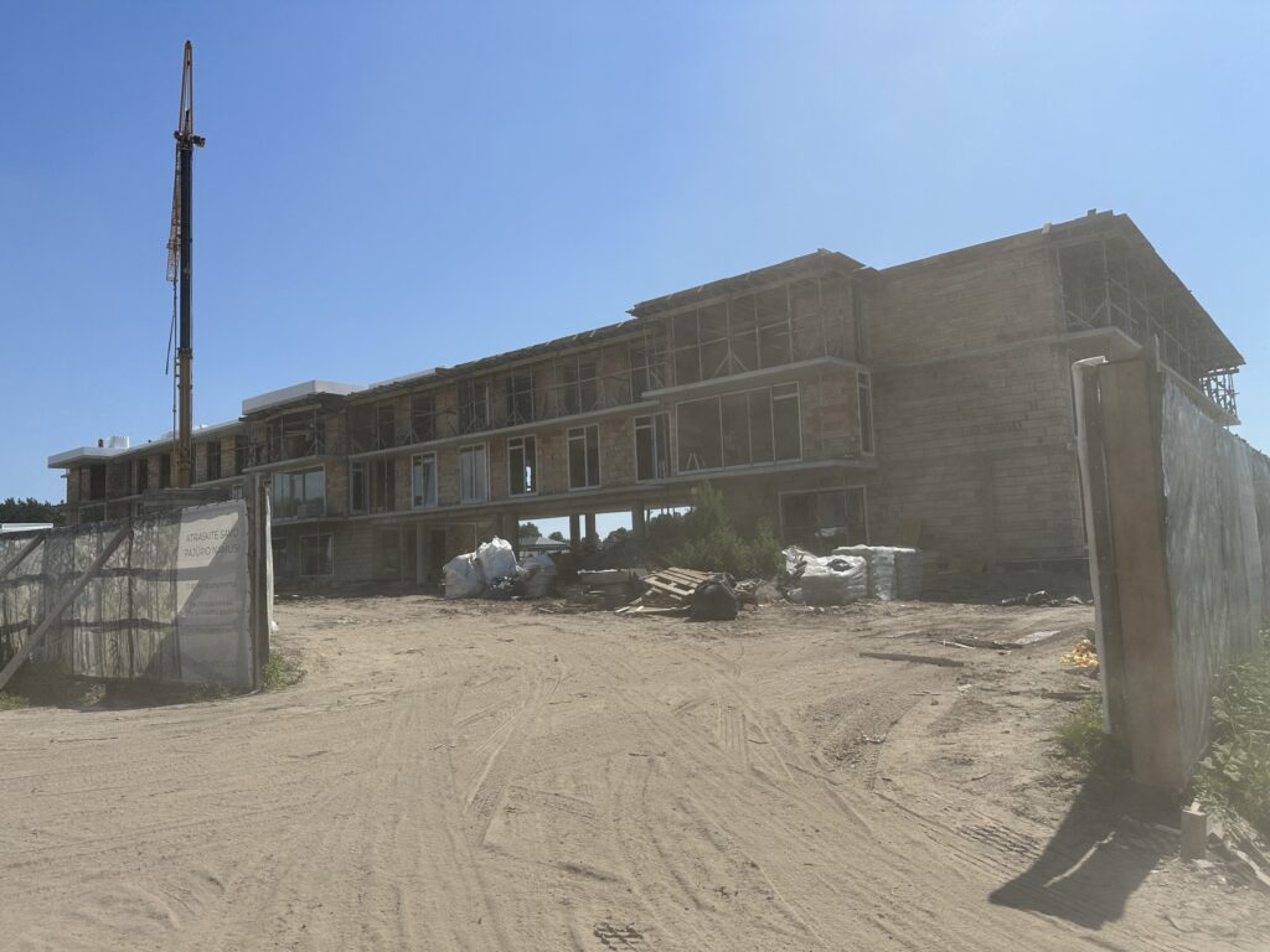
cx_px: 635
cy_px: 476
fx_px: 881
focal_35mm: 24
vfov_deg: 56.8
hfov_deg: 71.6
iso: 80
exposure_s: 1/8197
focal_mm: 6.86
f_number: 1.78
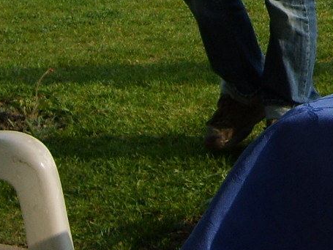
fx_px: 1183
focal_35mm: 123
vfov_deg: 11.5
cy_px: -137
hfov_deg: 15.4
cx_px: 401
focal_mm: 5.8
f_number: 2.8
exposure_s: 1/750
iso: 50
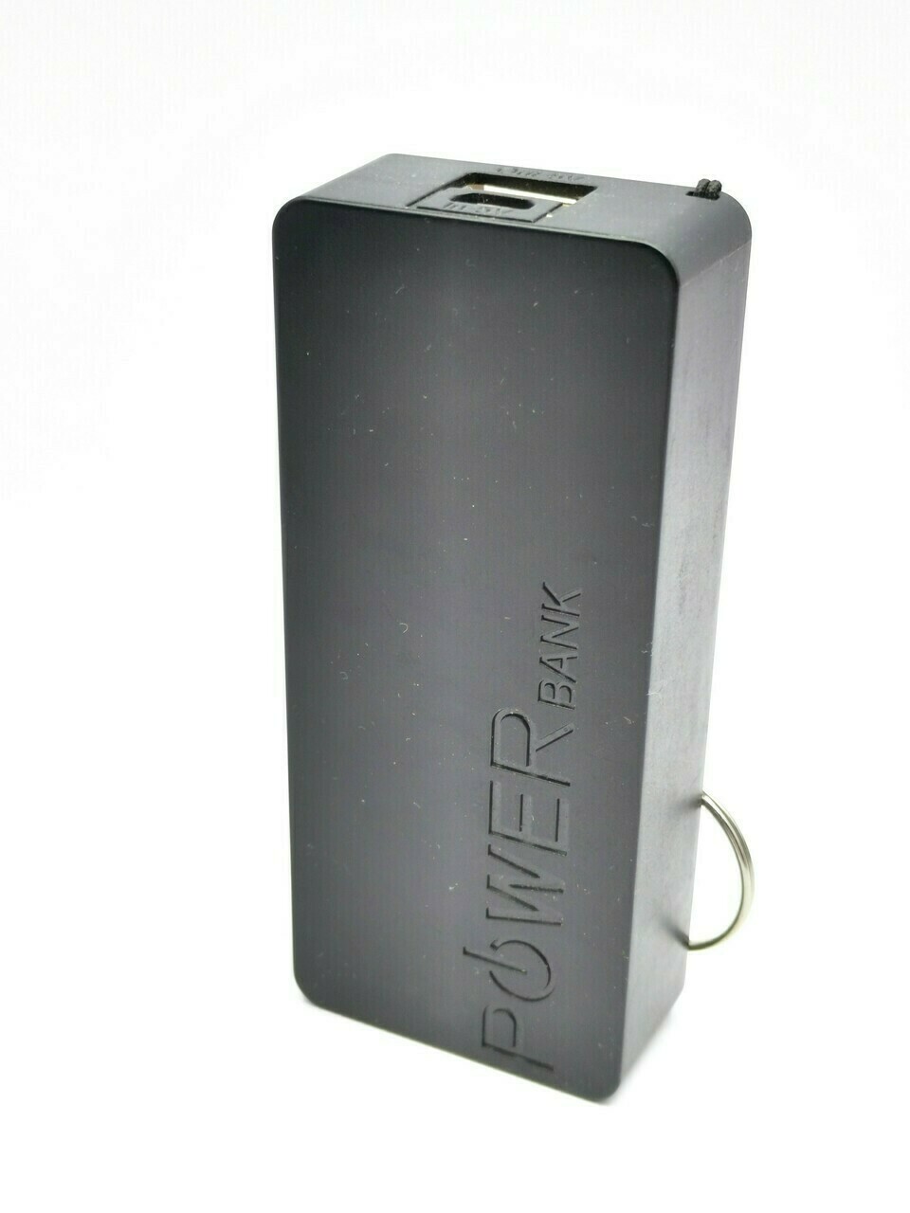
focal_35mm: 48
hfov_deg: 30.3
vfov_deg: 39.7
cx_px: 455
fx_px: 1682
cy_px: 606
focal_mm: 4.75
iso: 50
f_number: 1.8
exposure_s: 1/214
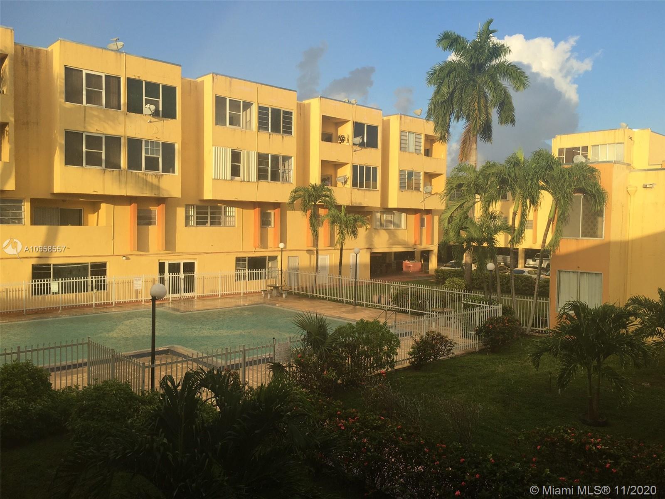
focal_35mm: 29
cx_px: 332
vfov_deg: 48.2
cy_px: 250
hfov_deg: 61.7
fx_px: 557
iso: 25
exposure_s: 1/793
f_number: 2.2
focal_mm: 4.15
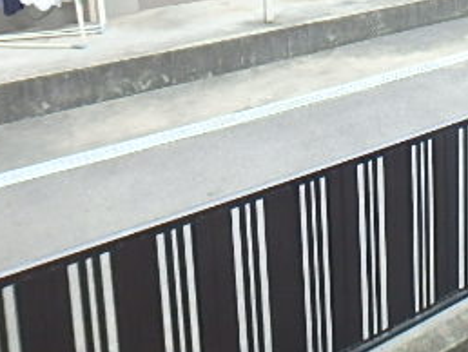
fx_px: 704
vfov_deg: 25.4
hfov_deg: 31.2
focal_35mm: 52
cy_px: -64
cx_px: 555
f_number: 3.5
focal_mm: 3.7
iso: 200
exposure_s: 1/60
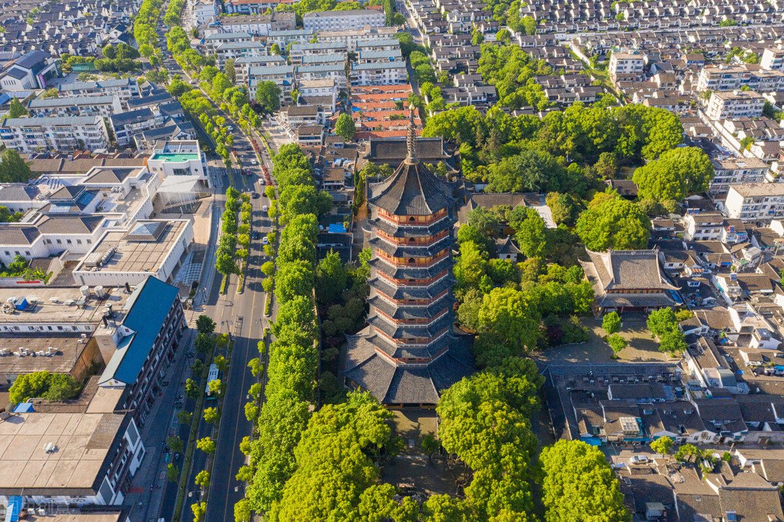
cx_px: 392
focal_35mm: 28
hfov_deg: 65.5
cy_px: 261
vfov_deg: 46.3
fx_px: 609
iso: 200
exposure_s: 1/800
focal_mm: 10.26
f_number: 6.3
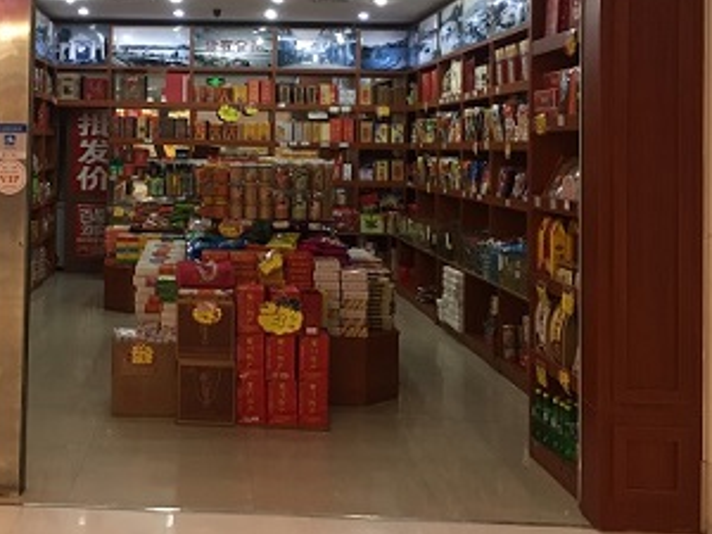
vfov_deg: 29.7
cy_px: 122
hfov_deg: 38.4
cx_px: 163
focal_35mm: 48
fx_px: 987
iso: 80
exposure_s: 1/33
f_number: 2.2
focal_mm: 4.15
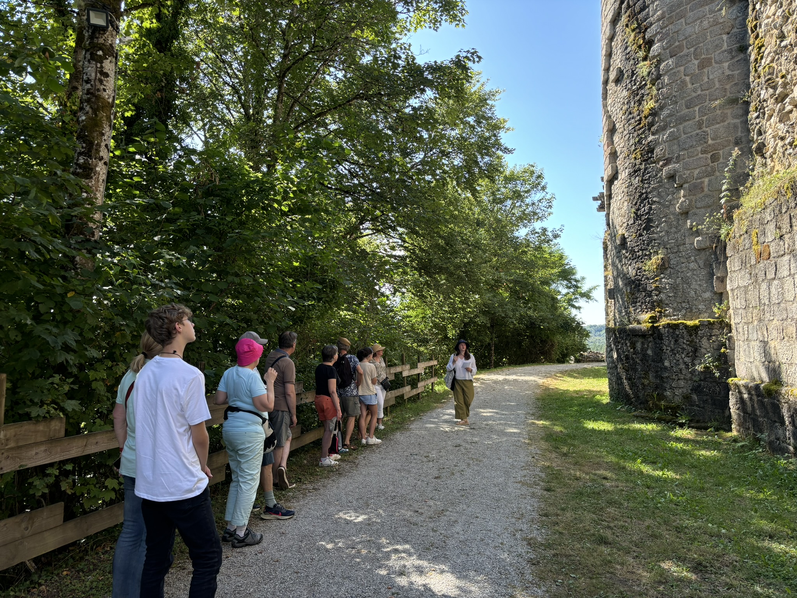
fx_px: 599
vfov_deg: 53.1
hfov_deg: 67.3
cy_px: 299
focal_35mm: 26
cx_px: 398
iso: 50
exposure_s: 1/300
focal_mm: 5.96
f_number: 1.6
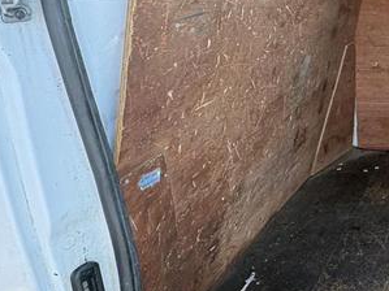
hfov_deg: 36.1
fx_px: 472
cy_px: 77
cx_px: 453
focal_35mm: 42
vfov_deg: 33.7
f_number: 2.2
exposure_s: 1/99
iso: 200
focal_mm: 2.22
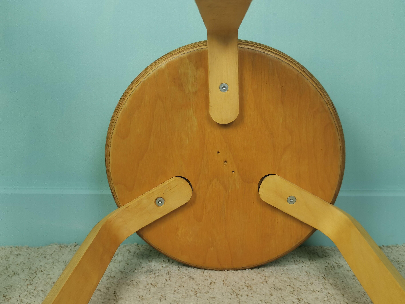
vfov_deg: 28.0
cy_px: 152
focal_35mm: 52
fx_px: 608
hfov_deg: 36.8
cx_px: 202
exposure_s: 1/100
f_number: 1.8
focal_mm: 5.58
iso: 50
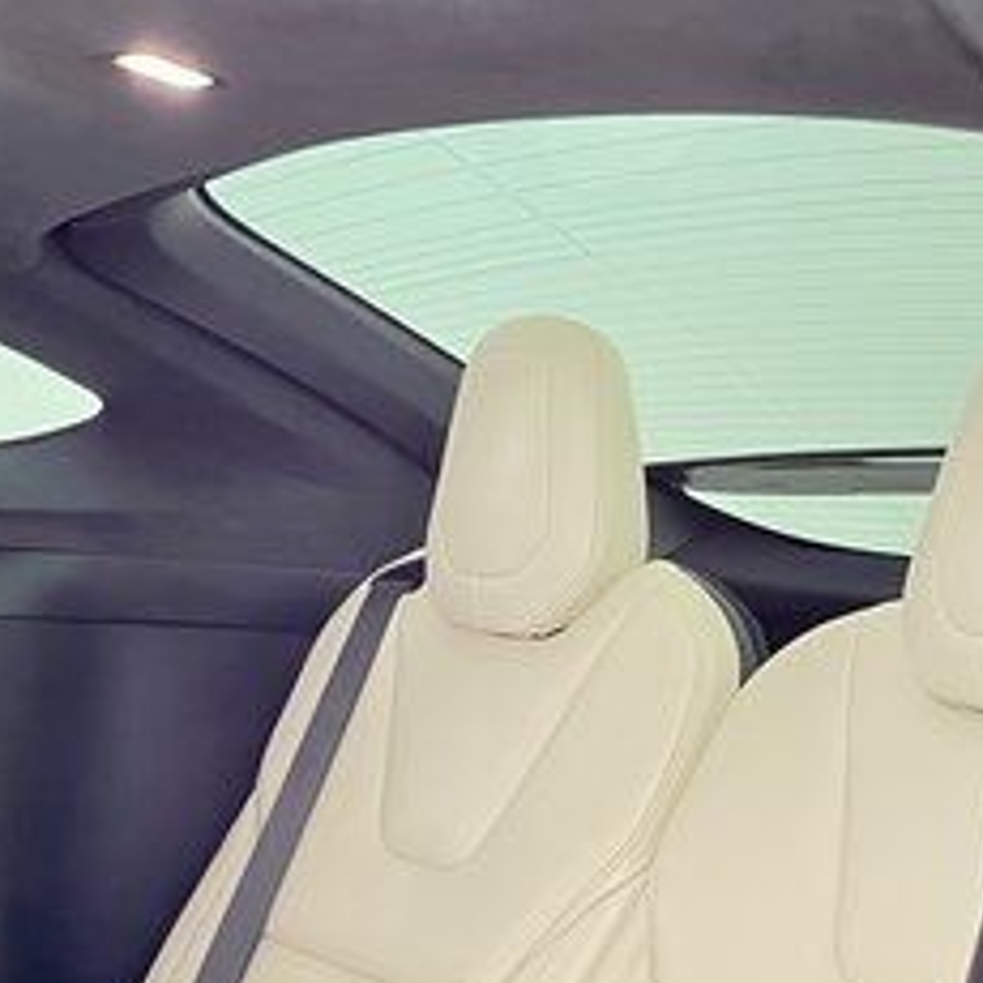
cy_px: 1013
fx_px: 2056
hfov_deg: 26.7
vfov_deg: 25.4
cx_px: 316
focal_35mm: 64
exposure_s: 1/30
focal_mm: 5.1
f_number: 1.6
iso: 800
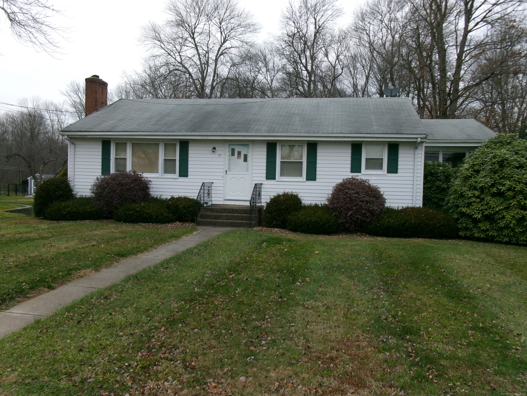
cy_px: 198
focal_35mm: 28
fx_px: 426
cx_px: 264
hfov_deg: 63.4
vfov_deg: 49.7
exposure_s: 1/240
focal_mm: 5.1
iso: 100
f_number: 3.9
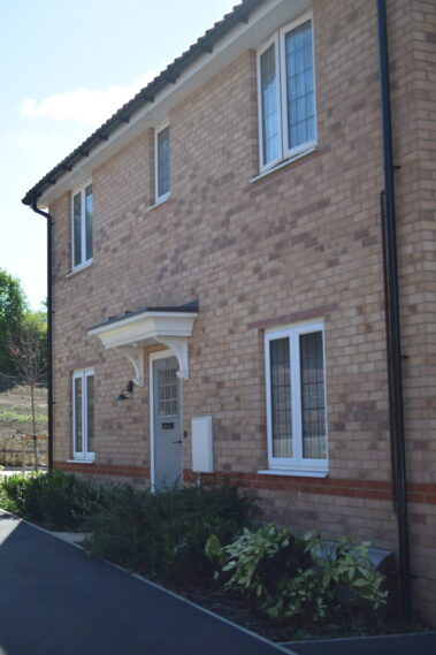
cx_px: 218
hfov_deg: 25.7
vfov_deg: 37.9
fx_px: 954
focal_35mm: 52
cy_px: 328
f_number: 1.8
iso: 160
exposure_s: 1/3200
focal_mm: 35
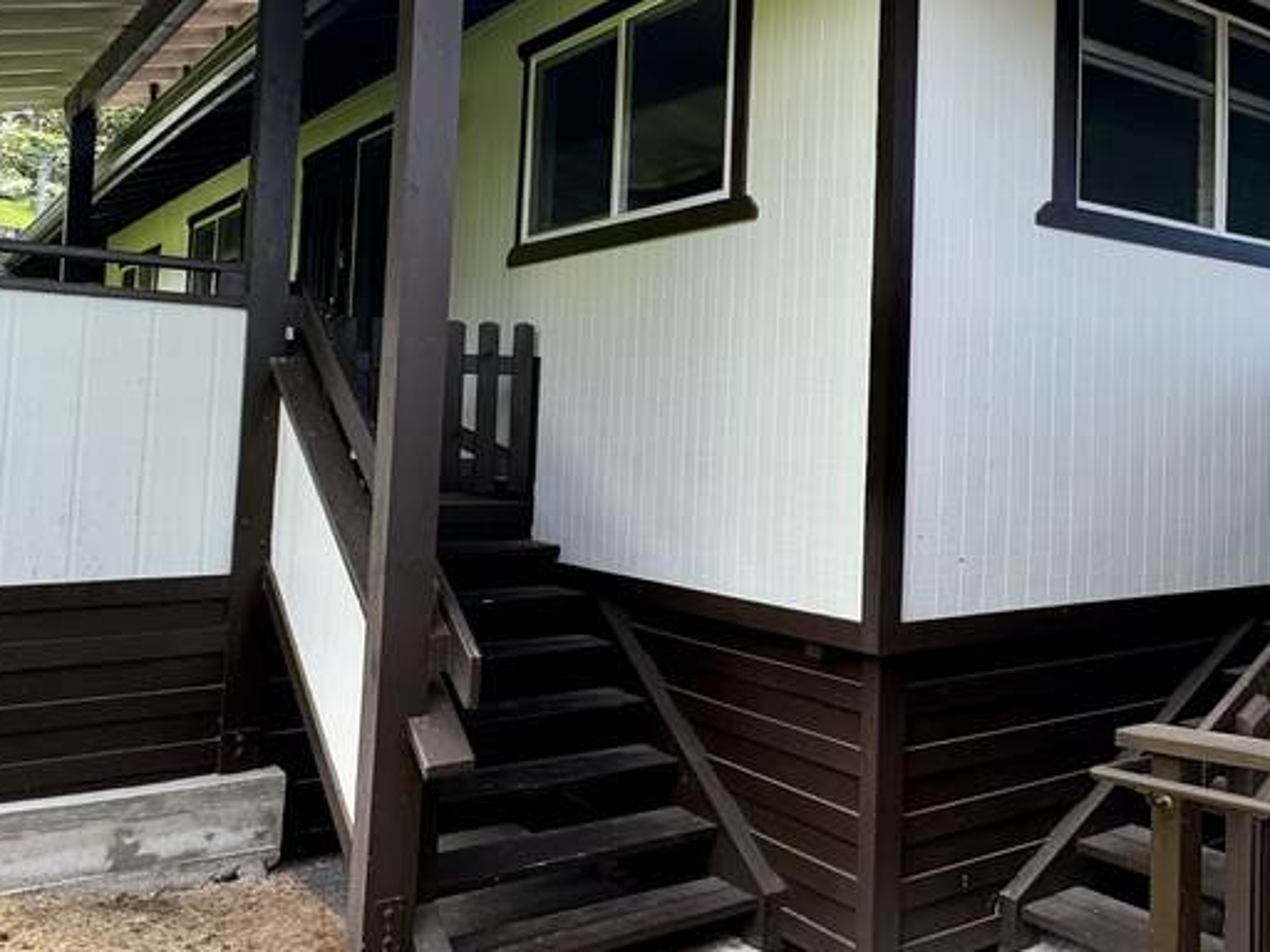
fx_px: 1284
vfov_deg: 40.4
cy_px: 357
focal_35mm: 35
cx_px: 995
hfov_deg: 49.9
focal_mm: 2.22
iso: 40
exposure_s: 1/283
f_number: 2.2
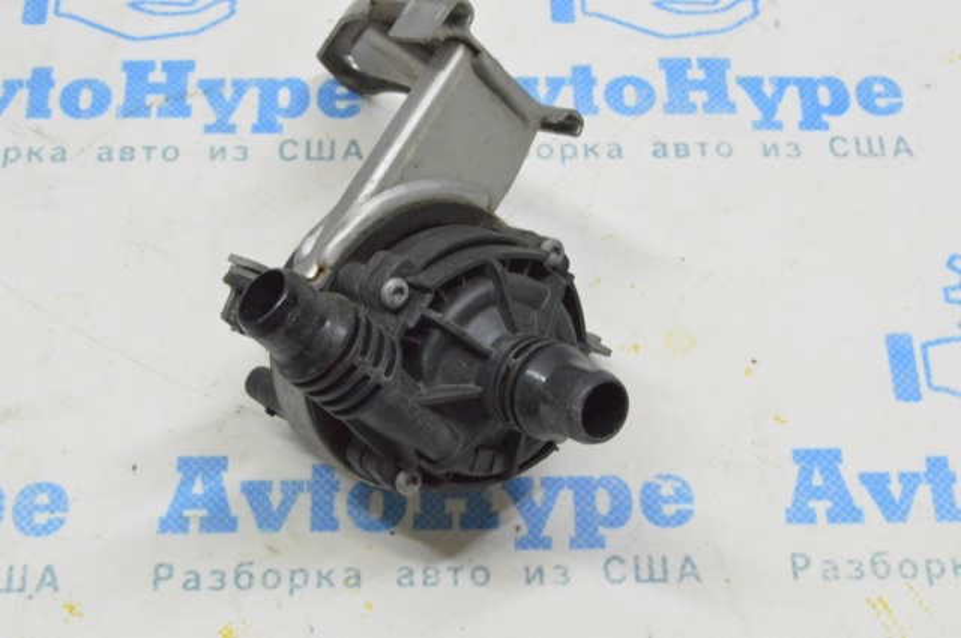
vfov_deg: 20.1
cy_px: 319
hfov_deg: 29.9
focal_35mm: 68
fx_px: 1800
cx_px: 480
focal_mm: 45
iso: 6400
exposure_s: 1/20
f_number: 20
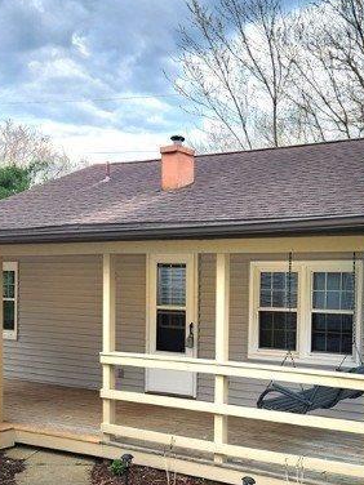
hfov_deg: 30.6
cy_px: 320
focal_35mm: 47
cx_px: 249
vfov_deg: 40.0
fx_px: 659
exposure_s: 1/270
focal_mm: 5.4
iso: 20
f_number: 1.8
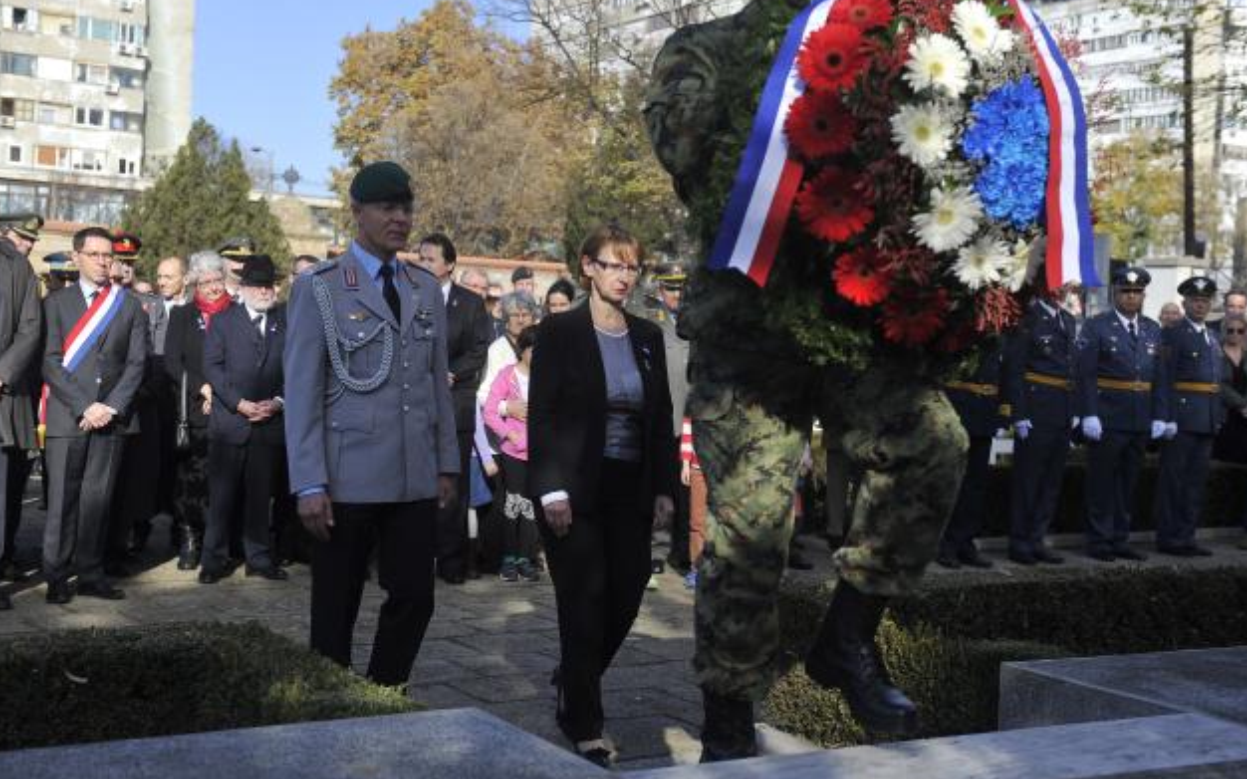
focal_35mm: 50
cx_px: 620
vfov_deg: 25.8
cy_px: 361
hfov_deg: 40.3
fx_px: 1699
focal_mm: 48
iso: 400
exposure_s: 1/2000
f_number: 4.5
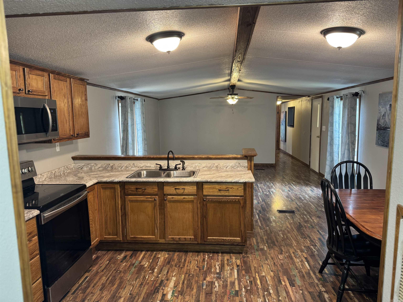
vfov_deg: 56.8
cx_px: 202
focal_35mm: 24
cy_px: 151
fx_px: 279
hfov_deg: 71.6
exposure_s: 1/60
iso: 250
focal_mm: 6.76
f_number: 1.78
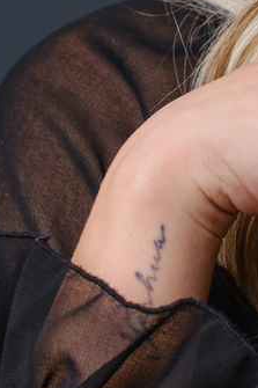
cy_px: 105
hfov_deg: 3.4
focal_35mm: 403
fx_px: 4336
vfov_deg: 5.1
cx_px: 552
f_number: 4
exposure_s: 1/125
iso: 160
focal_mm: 50
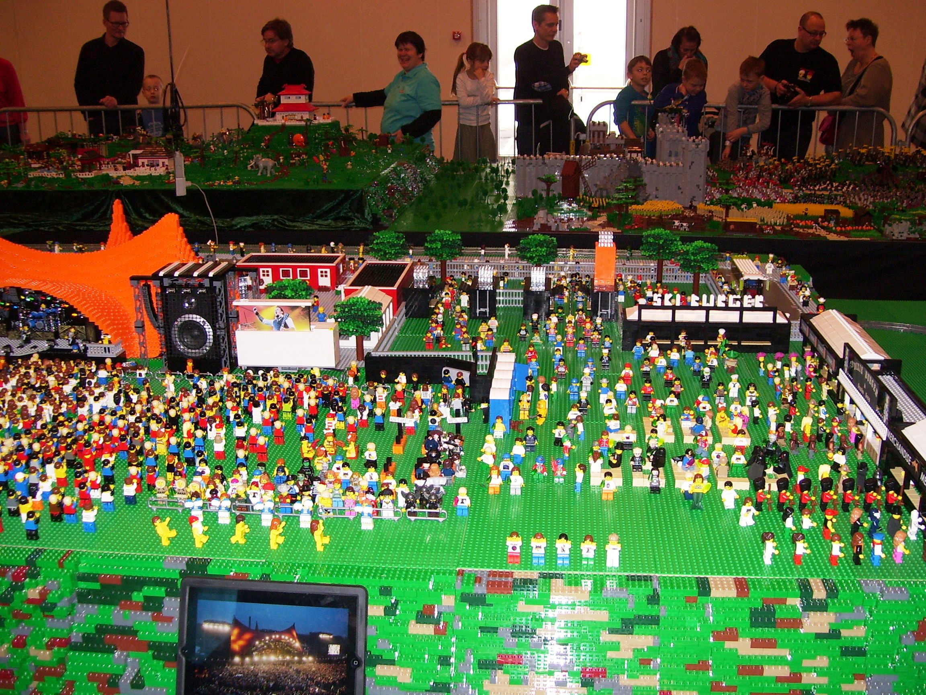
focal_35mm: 36
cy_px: 348
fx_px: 963
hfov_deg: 51.4
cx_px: 463
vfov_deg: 39.7
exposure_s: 1/60
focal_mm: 6
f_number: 2.7
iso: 80
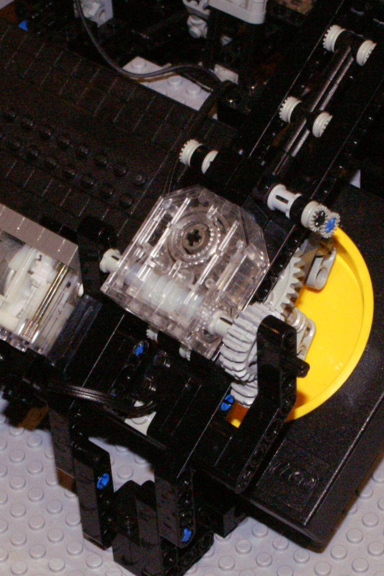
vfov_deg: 16.6
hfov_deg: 11.1
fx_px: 1967
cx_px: 228
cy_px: 275
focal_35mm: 123
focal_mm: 50
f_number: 22
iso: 3200
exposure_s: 1/25
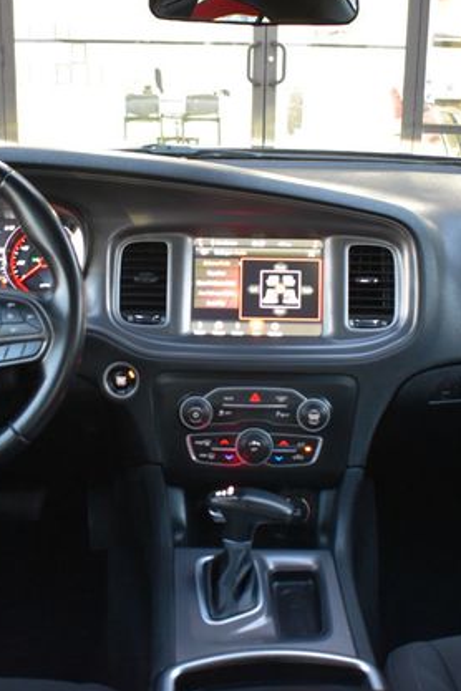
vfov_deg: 42.7
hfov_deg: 29.2
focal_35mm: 46
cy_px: 343
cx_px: 240
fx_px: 884
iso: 1600
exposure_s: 1/15
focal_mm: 20
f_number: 4.5
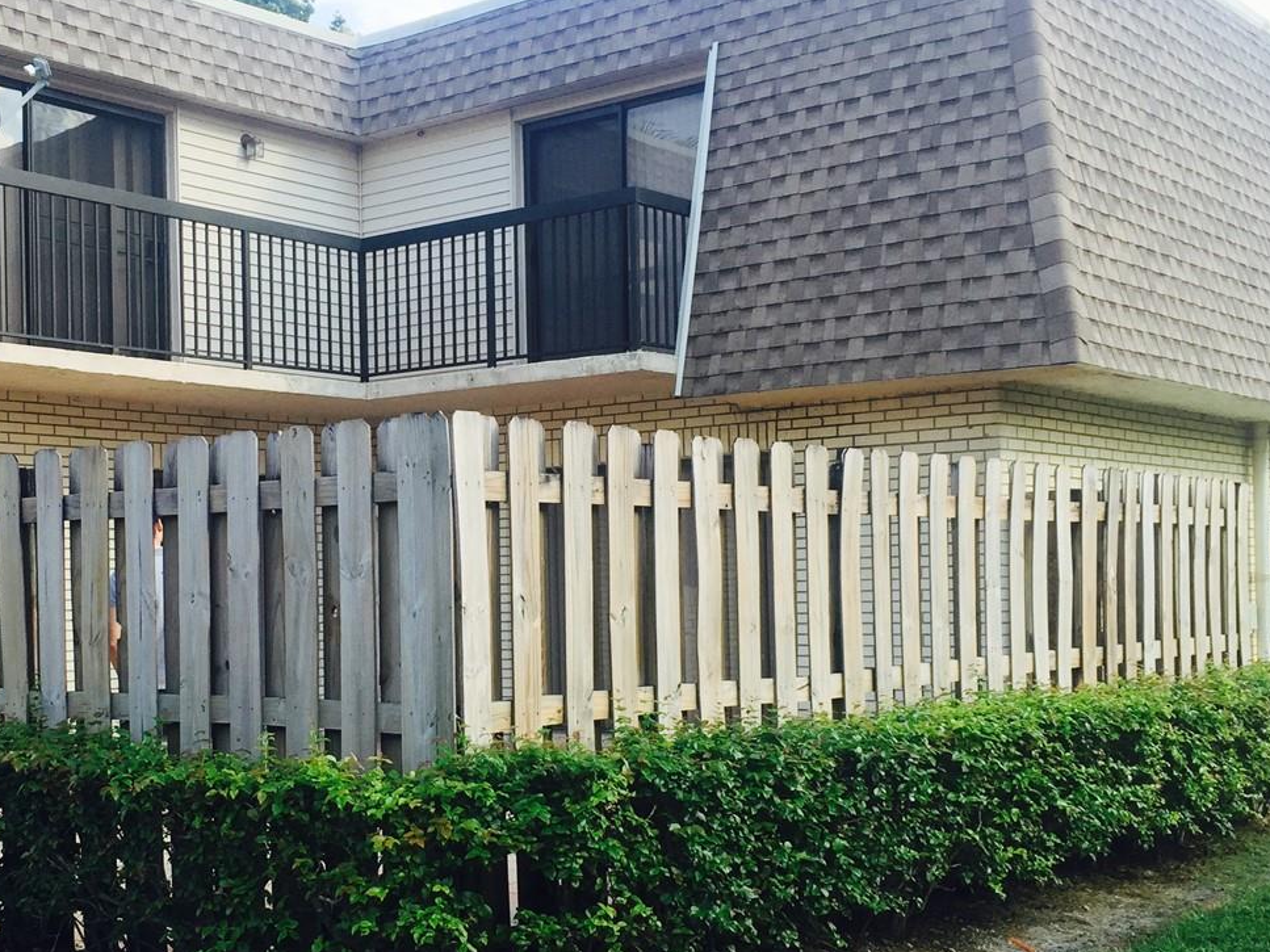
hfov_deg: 39.3
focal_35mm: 48
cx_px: 447
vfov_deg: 30.1
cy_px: 591
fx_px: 1761
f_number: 2.2
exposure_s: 1/377
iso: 32
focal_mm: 4.15
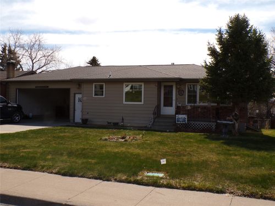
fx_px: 294
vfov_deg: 38.7
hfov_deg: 50.1
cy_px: 103
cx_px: 138
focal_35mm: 37
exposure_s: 1/600
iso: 100
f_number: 4.9
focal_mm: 6.6
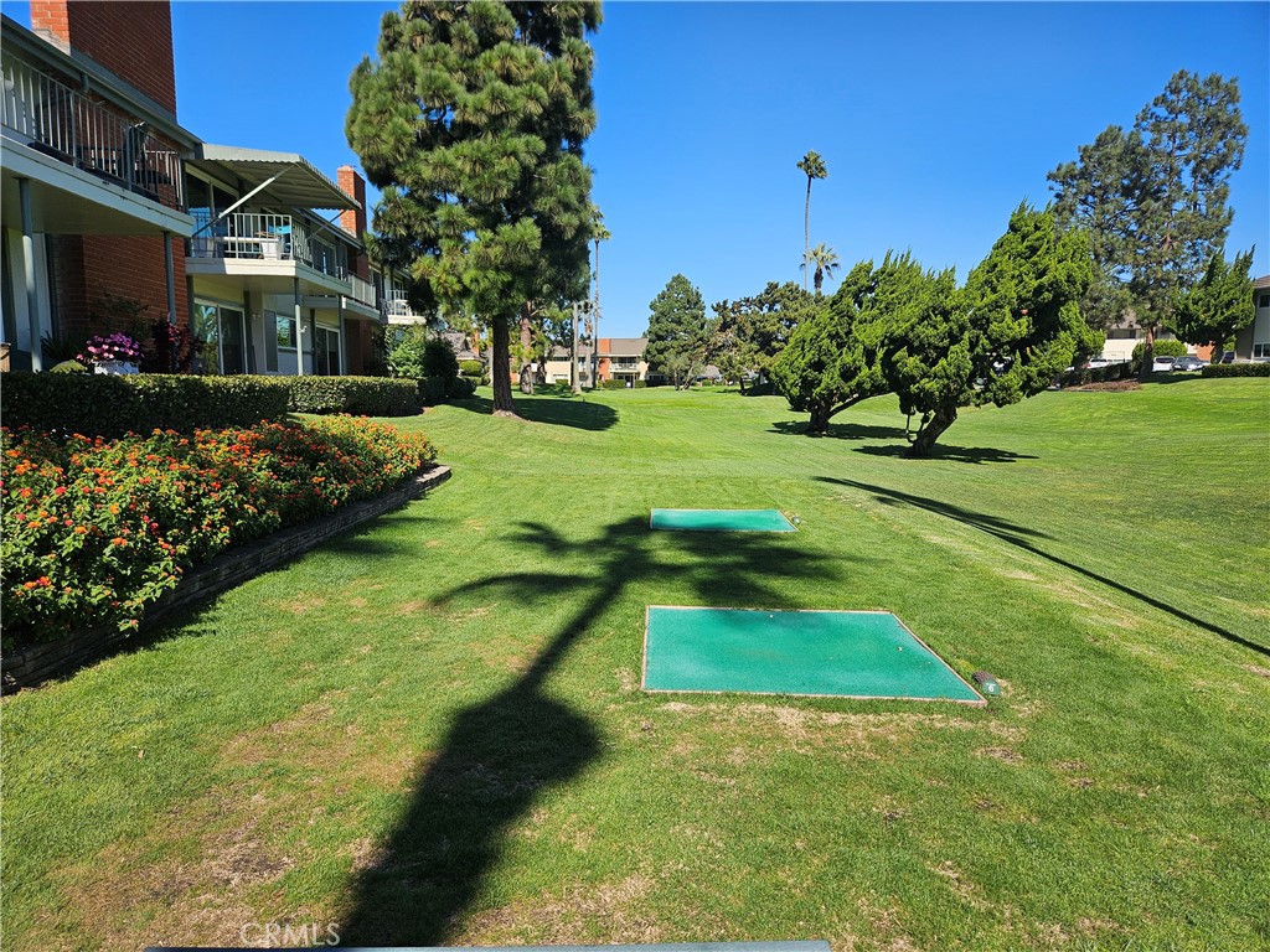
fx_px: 844
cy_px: 476
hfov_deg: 73.9
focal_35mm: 23
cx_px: 635
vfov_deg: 58.9
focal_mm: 5.4
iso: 25
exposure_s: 1/1920
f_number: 1.8
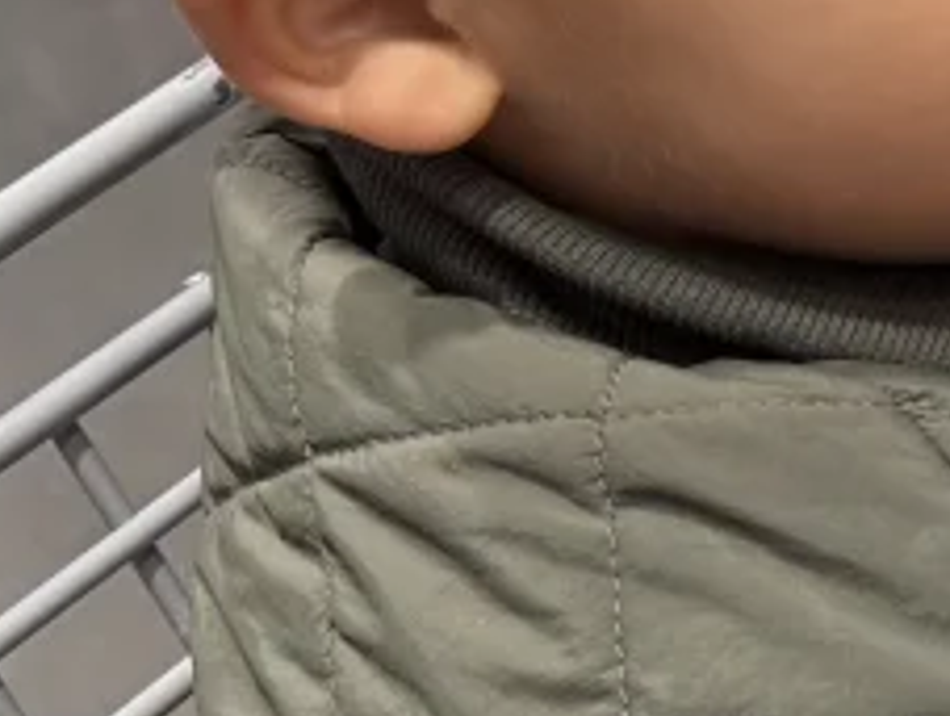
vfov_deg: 9.5
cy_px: -360
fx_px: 4178
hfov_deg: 10.4
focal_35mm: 152
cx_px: 2565
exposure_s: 1/100
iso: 200
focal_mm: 6.76
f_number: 1.78
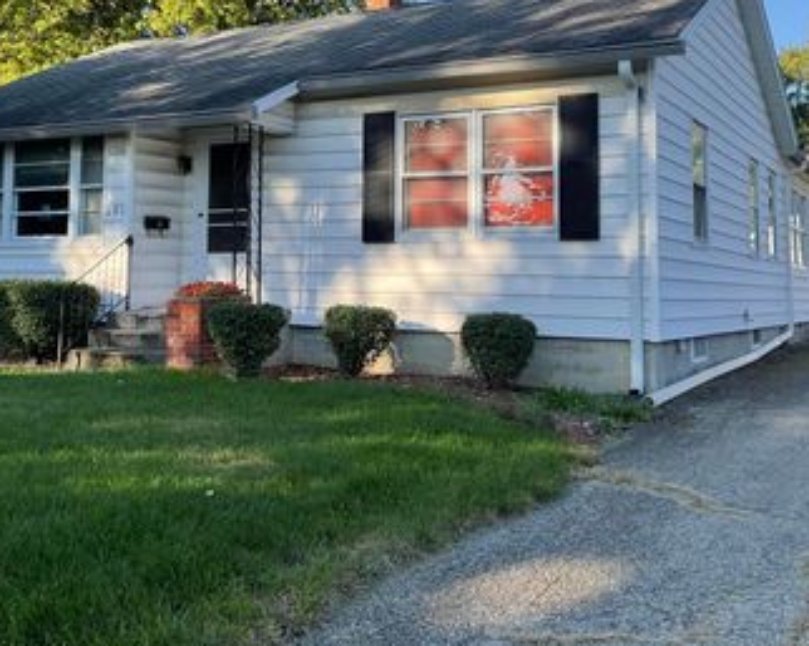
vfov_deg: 33.6
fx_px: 1053
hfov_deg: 41.8
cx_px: 317
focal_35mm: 44
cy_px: 190
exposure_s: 1/606
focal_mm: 3
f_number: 1.8
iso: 16
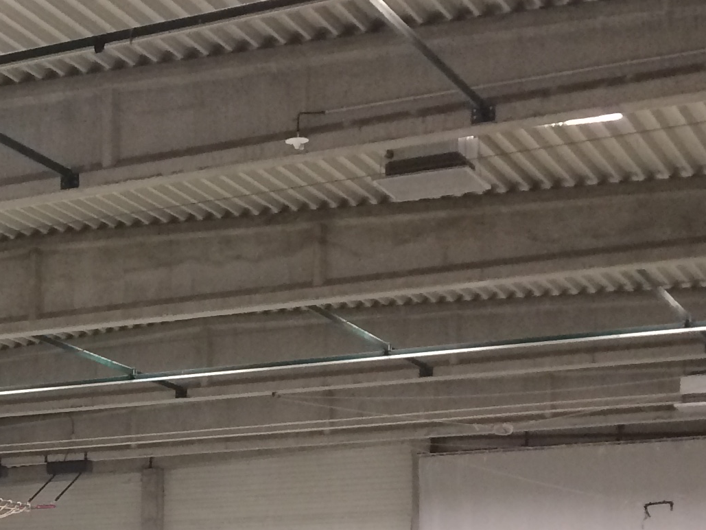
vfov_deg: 15.5
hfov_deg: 19.3
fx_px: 1877
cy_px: 626
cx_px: -266
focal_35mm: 92
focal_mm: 4.15
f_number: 2.2
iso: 64
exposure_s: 1/33
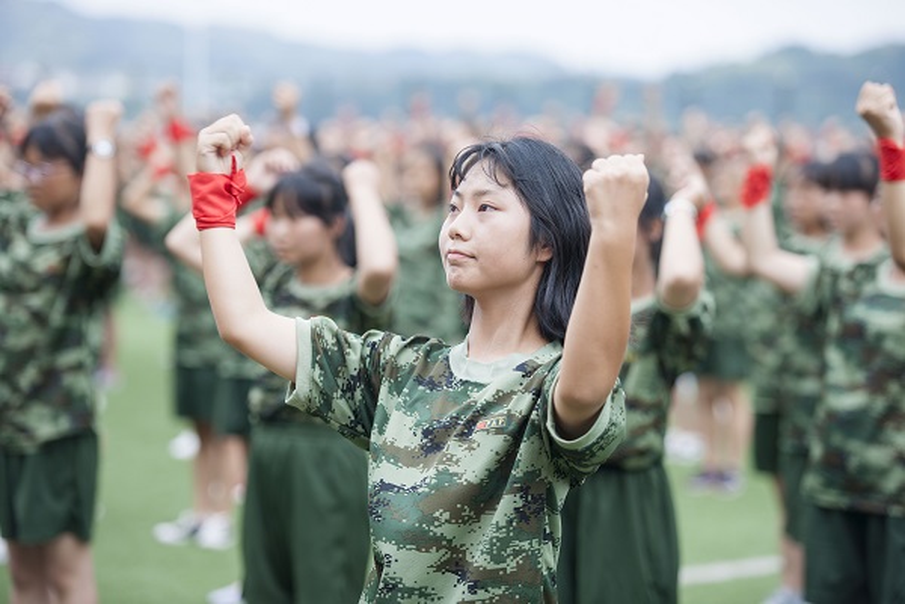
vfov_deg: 11.8
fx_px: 2916
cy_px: 302
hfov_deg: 17.6
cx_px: 452
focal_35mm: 116
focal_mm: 116
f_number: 2.8
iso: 125
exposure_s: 1/500
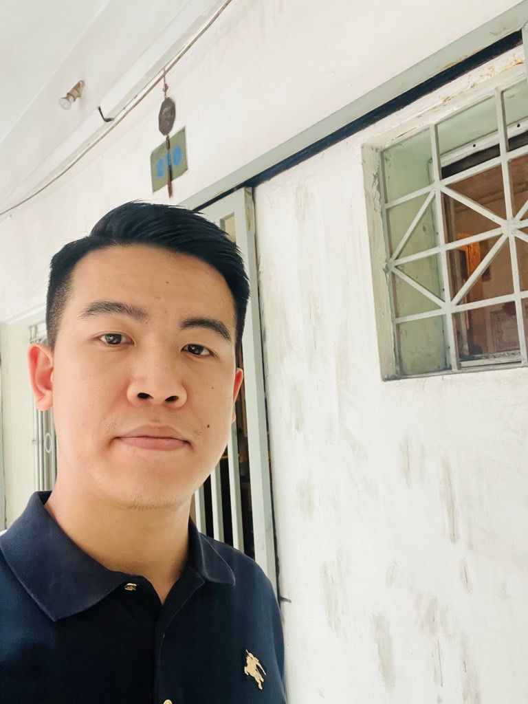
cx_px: 264
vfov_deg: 60.0
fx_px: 610
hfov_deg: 46.8
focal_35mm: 30
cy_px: 352
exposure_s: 1/30
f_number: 2.2
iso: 500
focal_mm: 2.71
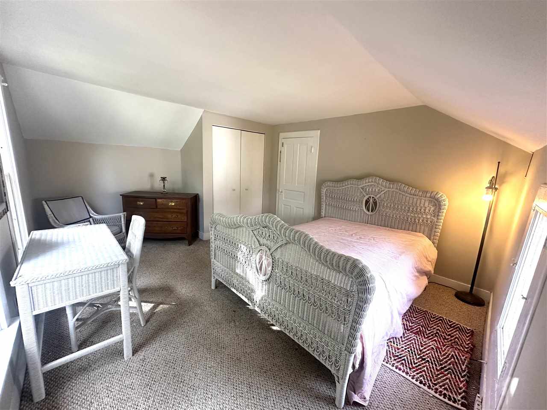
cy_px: 205
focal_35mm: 14
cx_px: 274
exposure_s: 1/120
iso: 250
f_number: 2.2
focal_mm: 2.22
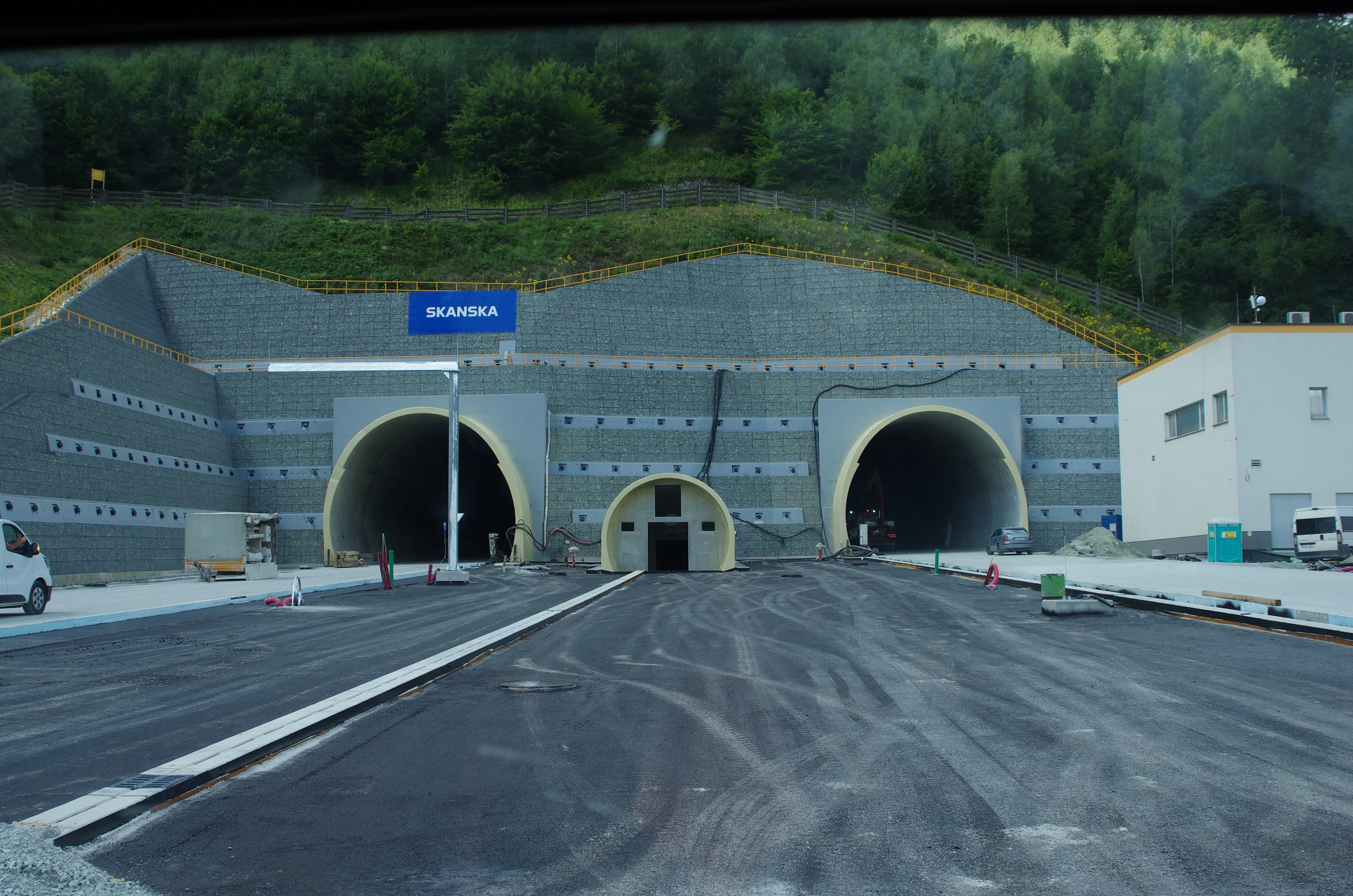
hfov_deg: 53.2
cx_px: 676
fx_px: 1350
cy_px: 448
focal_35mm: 36
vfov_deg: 36.7
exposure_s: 1/320
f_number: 5.6
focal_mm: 24
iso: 200
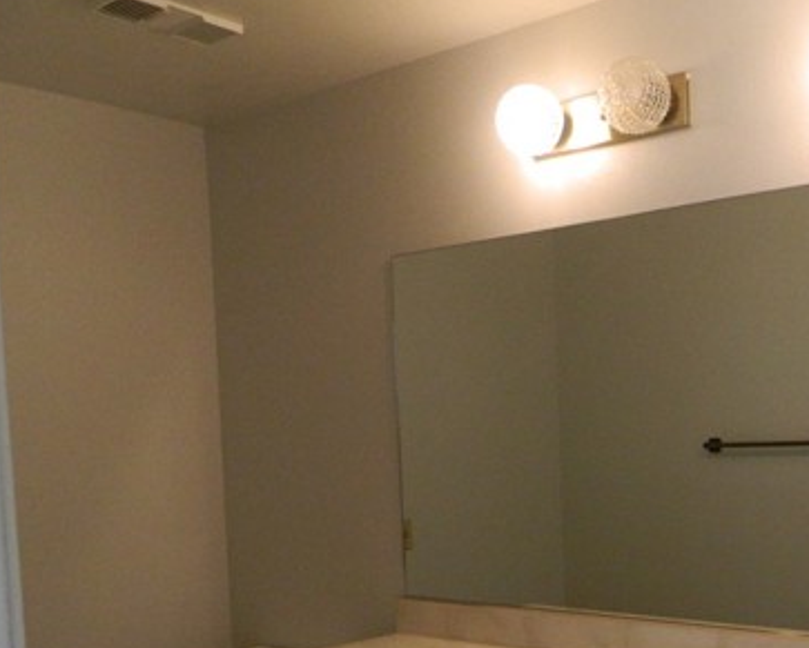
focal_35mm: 43
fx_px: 1030
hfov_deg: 41.0
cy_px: 499
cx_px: 649
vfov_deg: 34.1
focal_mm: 4.5
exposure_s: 1/125
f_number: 3.1
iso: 400
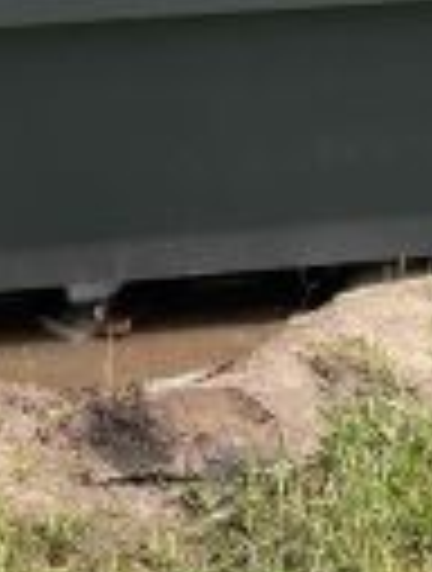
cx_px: 110
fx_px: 1689
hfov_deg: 14.5
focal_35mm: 102
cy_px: -468
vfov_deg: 16.1
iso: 32
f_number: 1.8
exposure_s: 1/1678
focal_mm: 4.25
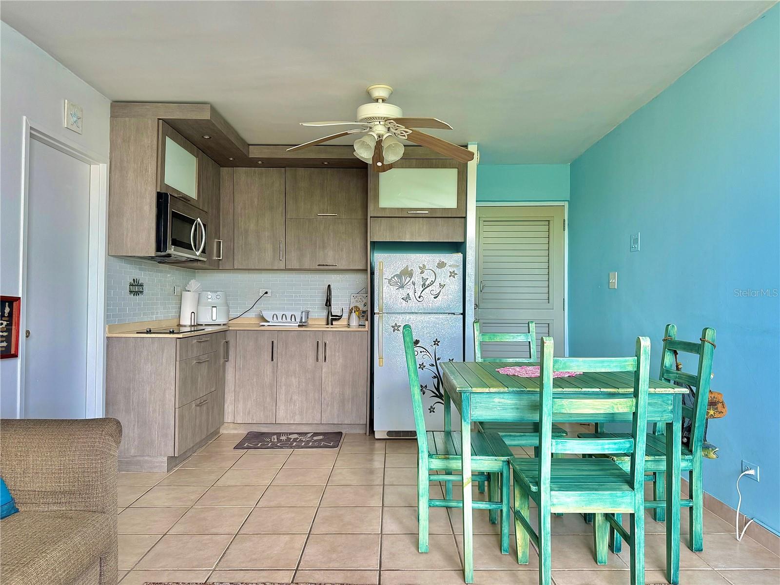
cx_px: 390
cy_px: 292
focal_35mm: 24
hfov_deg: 71.6
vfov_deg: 56.8
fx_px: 541
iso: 100
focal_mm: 6.76
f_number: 1.78
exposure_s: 1/121
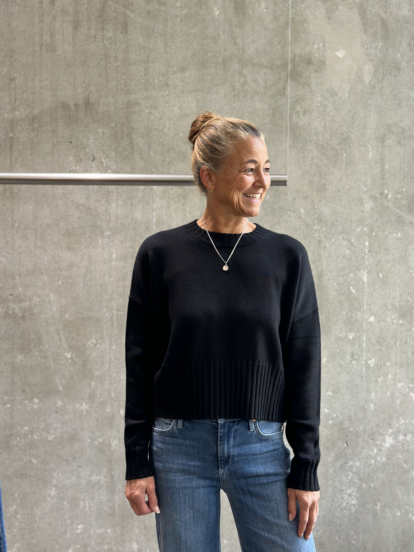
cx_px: 207
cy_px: 276
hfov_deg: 30.3
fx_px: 765
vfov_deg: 39.7
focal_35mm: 48
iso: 125
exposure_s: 1/121
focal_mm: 6.86
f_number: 1.78
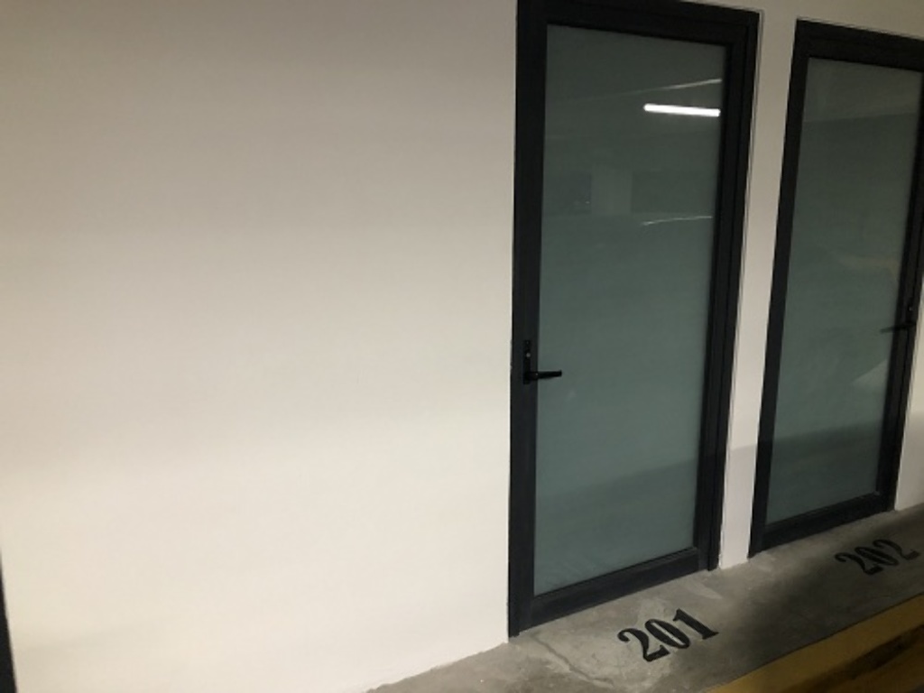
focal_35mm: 28
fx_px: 747
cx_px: 462
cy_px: 346
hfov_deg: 63.4
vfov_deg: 49.7
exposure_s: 1/12
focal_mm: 3.99
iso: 100
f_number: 1.8
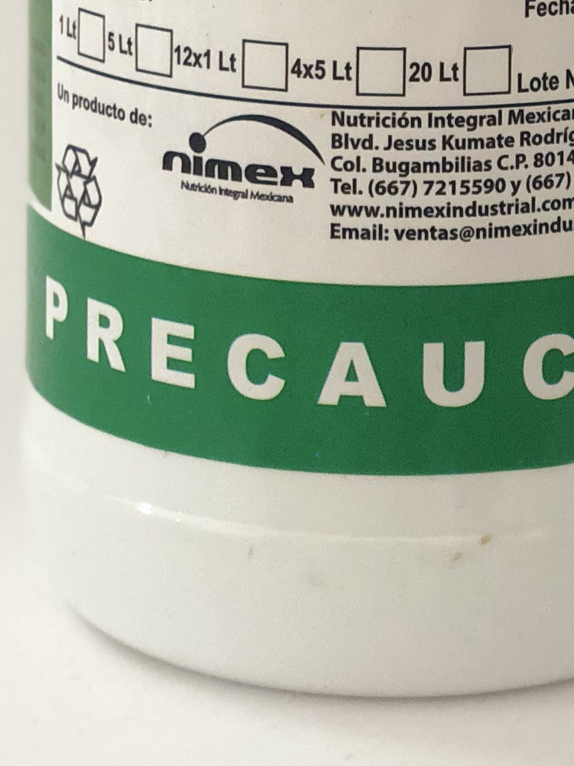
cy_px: -412
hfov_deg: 8.1
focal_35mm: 183
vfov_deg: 10.4
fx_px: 4047
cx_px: 445
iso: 80
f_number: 2.4
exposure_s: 1/40
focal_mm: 6
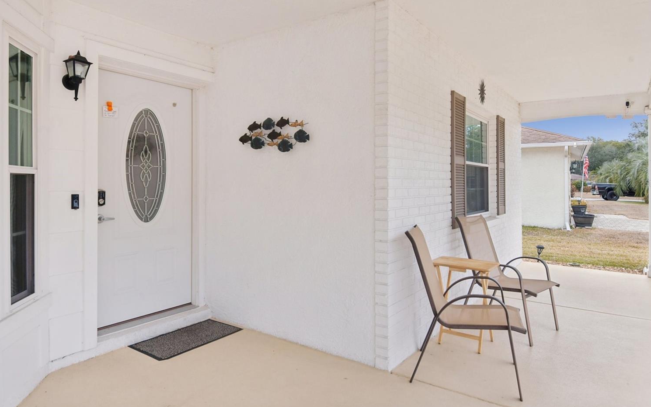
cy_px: 183
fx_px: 408
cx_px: 334
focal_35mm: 23
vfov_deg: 52.9
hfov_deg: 77.2
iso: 400
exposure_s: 1/125
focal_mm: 21
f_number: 8
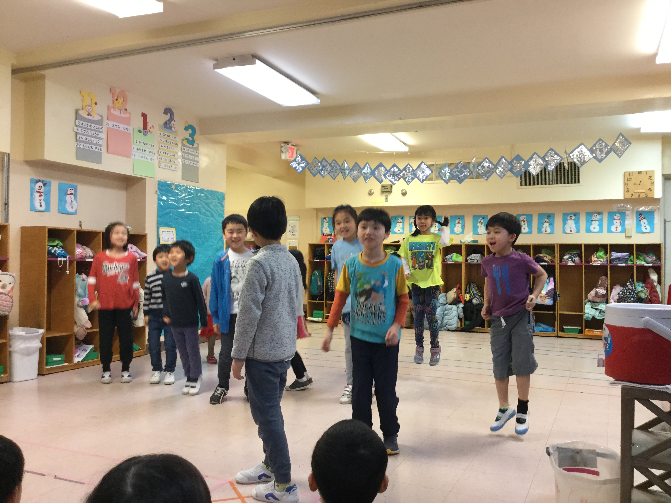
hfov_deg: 58.4
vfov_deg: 45.4
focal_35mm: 31
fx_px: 601
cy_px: 252
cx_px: 336
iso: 80
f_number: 2.4
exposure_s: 1/30
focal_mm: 3.3
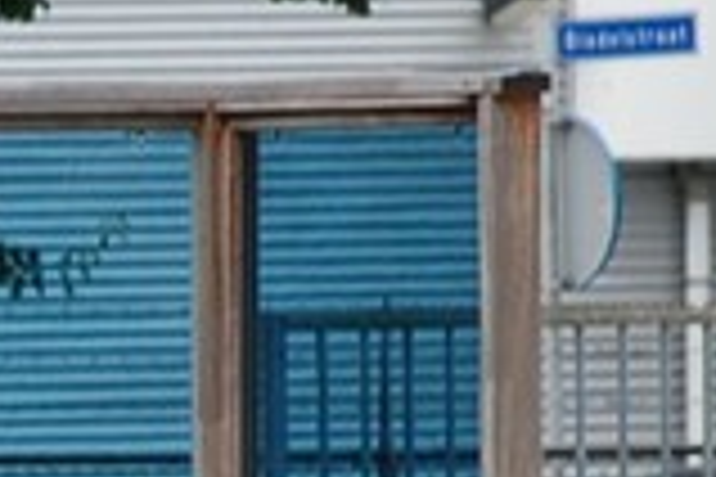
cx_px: -1382
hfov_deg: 1.8
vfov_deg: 1.2
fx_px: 22274
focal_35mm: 1120
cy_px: 1148
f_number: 5.6
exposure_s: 1/500
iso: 280
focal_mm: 116
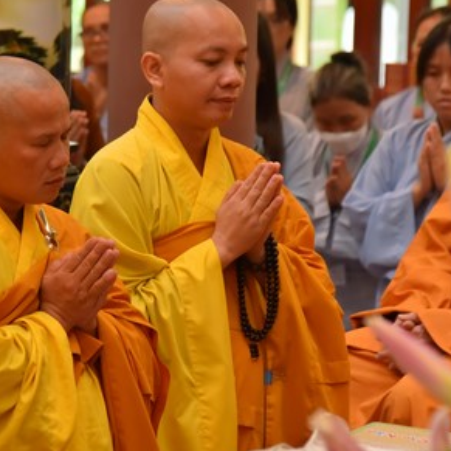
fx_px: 2742
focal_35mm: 186
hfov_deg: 9.4
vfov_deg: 9.4
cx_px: 105
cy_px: 179
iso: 1600
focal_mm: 98
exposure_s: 1/125
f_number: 5.6
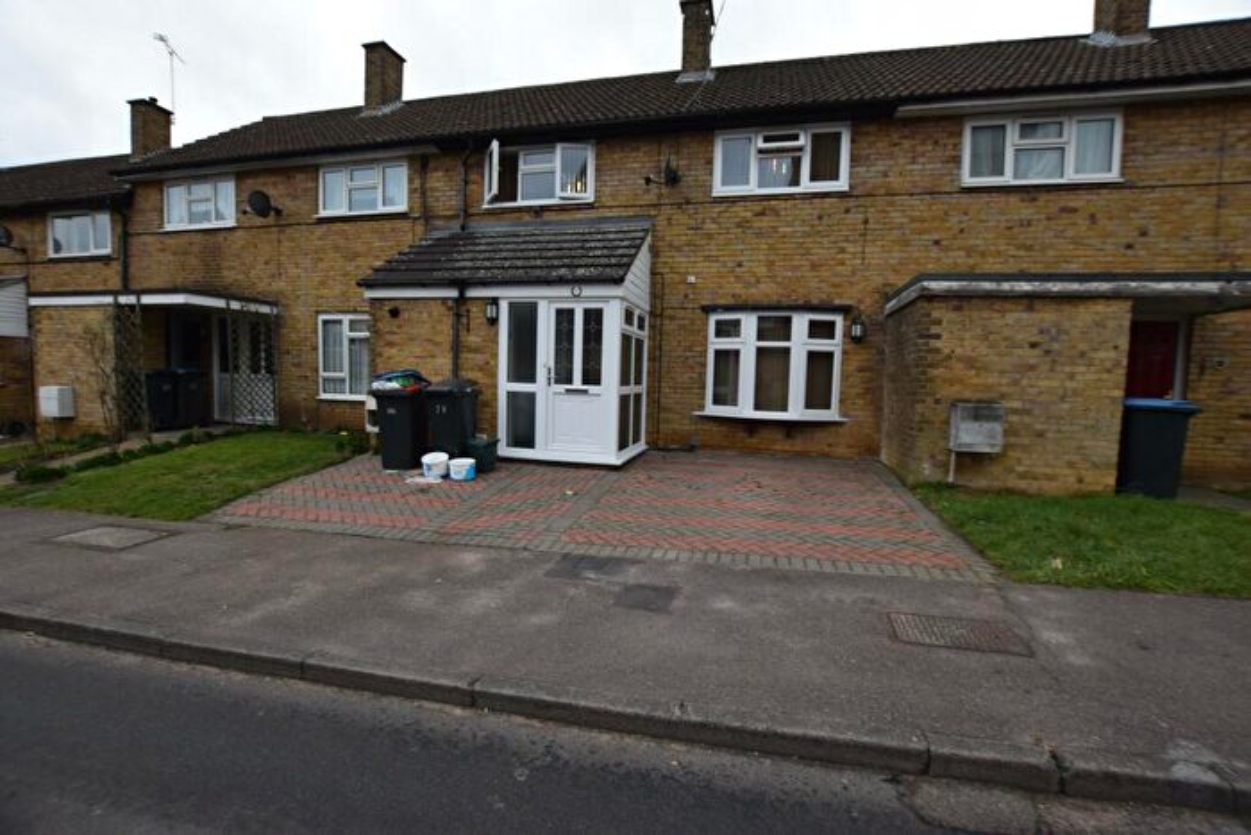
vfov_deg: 77.4
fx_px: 521
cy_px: 418
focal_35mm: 15
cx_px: 626
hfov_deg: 100.4
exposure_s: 1/100
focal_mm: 10
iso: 400
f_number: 5
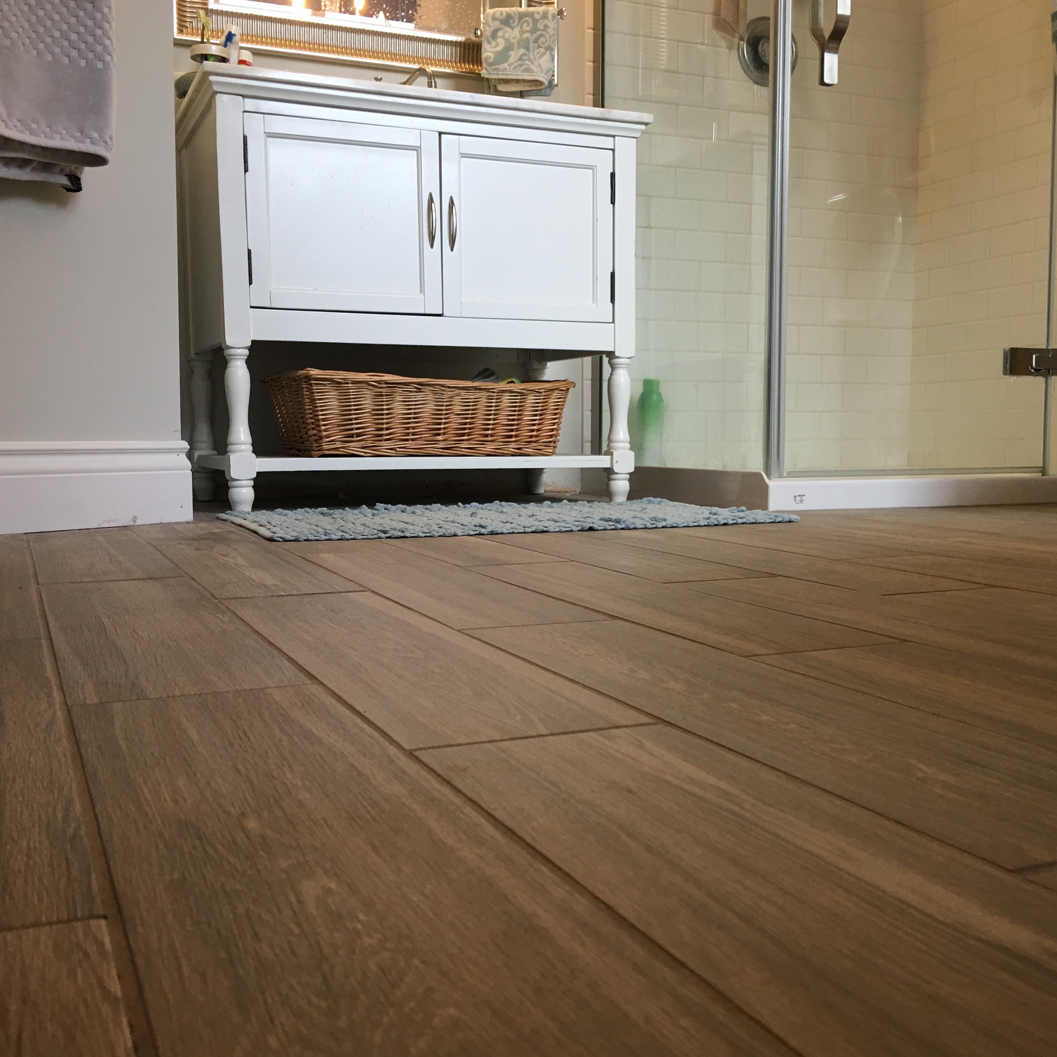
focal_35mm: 35
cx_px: 538
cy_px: 526
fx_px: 1209
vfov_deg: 47.2
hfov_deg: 47.2
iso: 32
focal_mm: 4.15
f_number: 2.2
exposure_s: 1/15
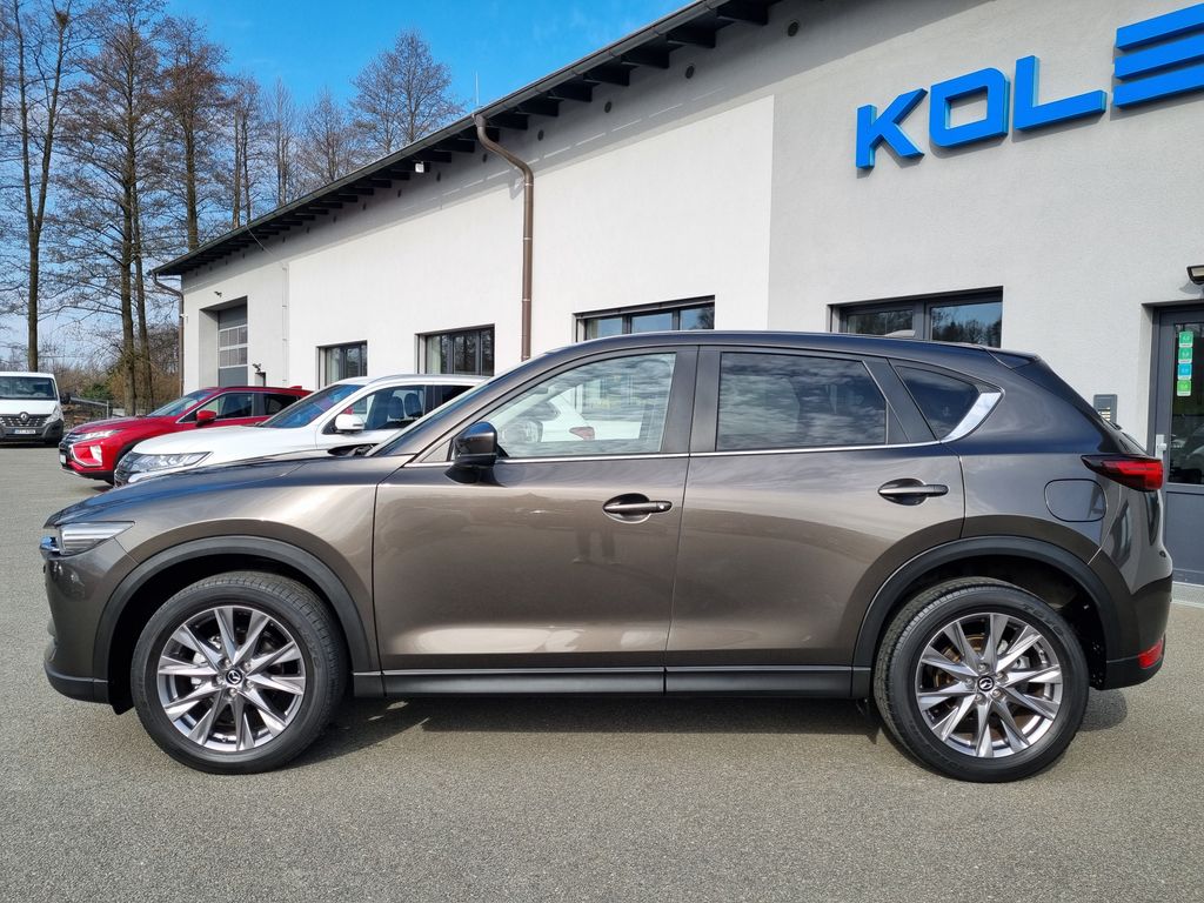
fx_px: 904
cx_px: 602
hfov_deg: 67.3
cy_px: 452
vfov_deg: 53.1
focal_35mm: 26
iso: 50
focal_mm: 5.4
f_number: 1.8
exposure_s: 1/1340
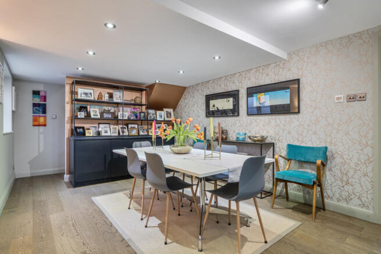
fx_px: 191
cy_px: 127
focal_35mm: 18
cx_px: 190
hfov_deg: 90.0
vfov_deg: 67.4
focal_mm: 12
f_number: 8
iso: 100
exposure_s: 2
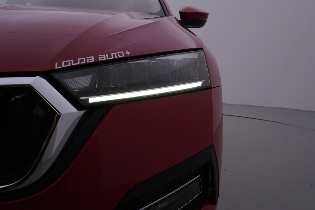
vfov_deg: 36.9
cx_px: 158
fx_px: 315
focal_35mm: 36
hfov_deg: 53.1
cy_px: 105
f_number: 5.6
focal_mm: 24
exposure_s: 1/160
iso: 125
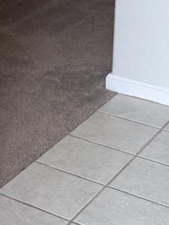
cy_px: -84
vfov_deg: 16.0
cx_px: -128
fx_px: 748
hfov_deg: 11.9
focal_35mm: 115
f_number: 1.78
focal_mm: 6.76
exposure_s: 1/121
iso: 64
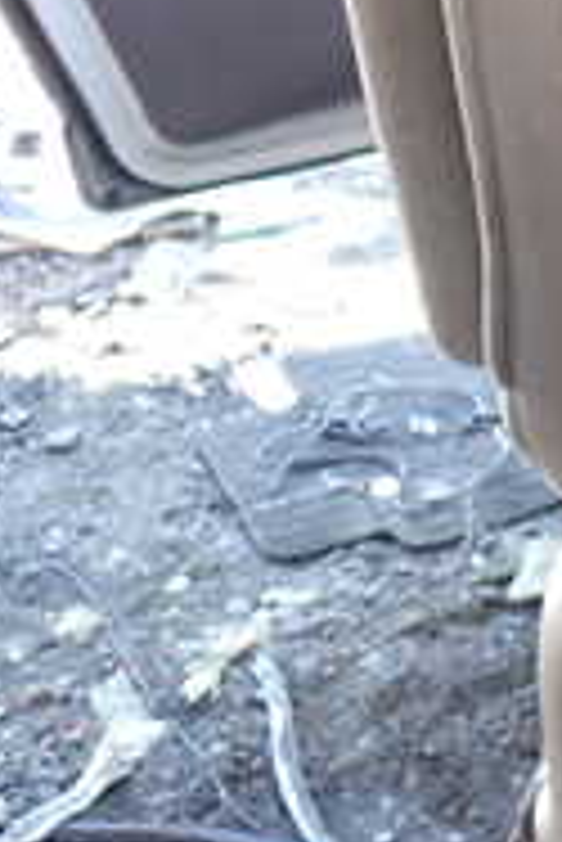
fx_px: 2337
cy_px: 41
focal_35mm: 100
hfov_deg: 11.8
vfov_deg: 19.9
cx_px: 1245
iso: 200
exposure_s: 1/40
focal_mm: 5.4
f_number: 2.3
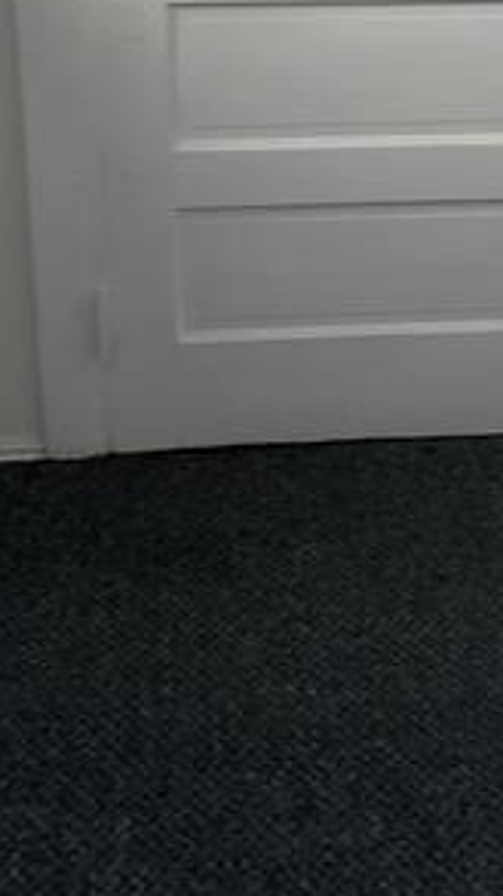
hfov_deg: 19.3
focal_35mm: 62
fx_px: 1472
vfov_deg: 31.8
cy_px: 52
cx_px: 365
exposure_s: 1/120
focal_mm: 5.7
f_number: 1.5
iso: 320
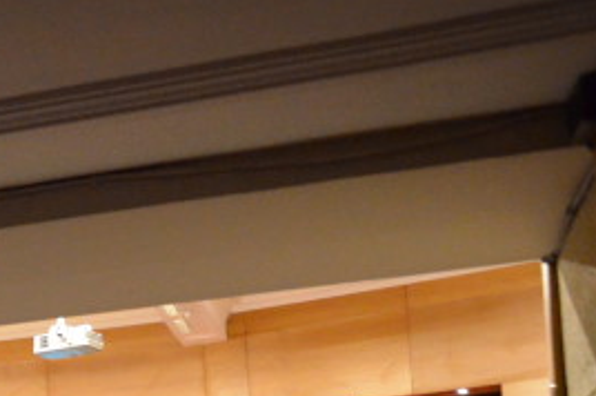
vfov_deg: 12.2
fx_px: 1703
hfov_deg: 17.0
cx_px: -420
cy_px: 696
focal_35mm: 103
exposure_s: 1/30
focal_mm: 18
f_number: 3.5
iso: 3200
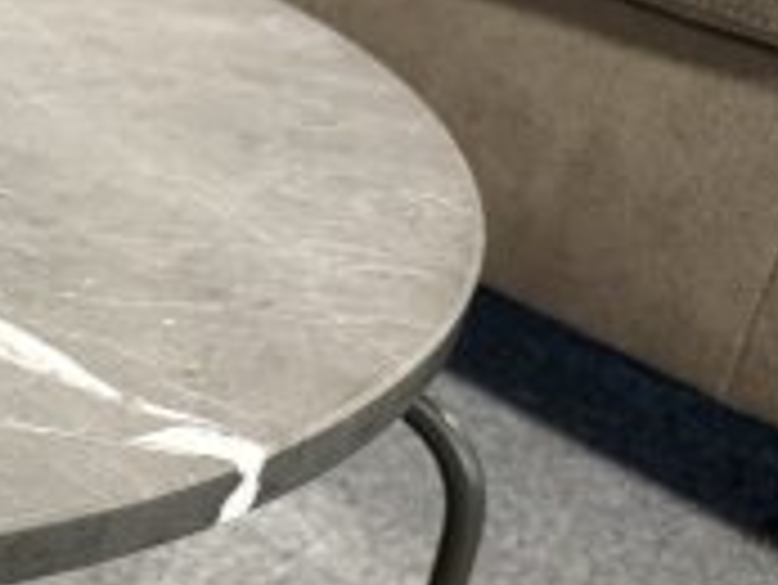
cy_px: 648
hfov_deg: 20.2
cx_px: -400
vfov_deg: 17.2
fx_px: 1867
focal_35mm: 83
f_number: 1.78
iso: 500
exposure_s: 1/50
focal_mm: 6.76
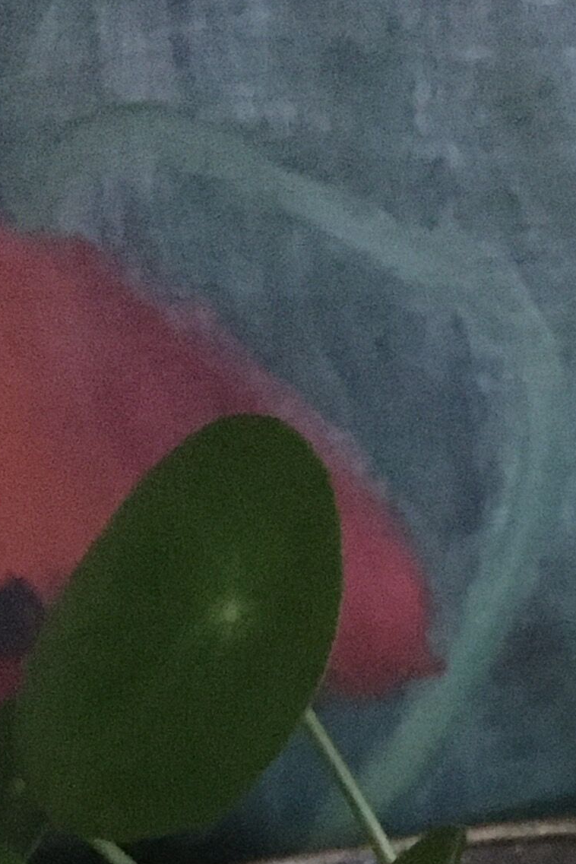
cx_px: 606
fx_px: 2568
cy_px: 1309
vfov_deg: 17.2
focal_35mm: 107
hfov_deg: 12.6
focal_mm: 4.15
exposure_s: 1/17
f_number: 2.2
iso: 1250
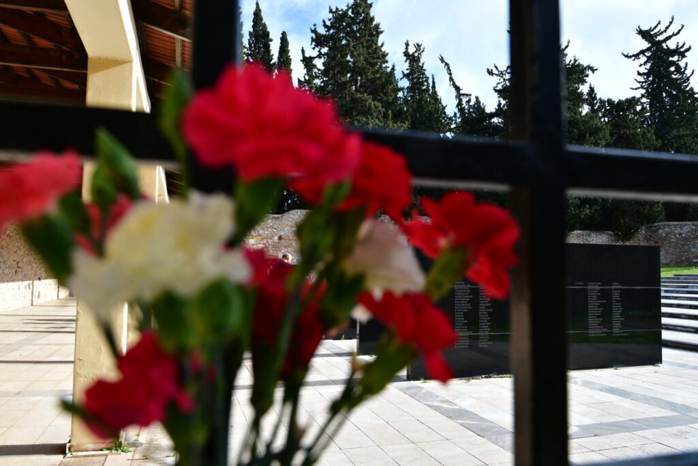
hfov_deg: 65.5
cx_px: 349
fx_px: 543
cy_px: 233
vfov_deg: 46.4
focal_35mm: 28
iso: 500
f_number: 8
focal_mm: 28
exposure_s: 1/640
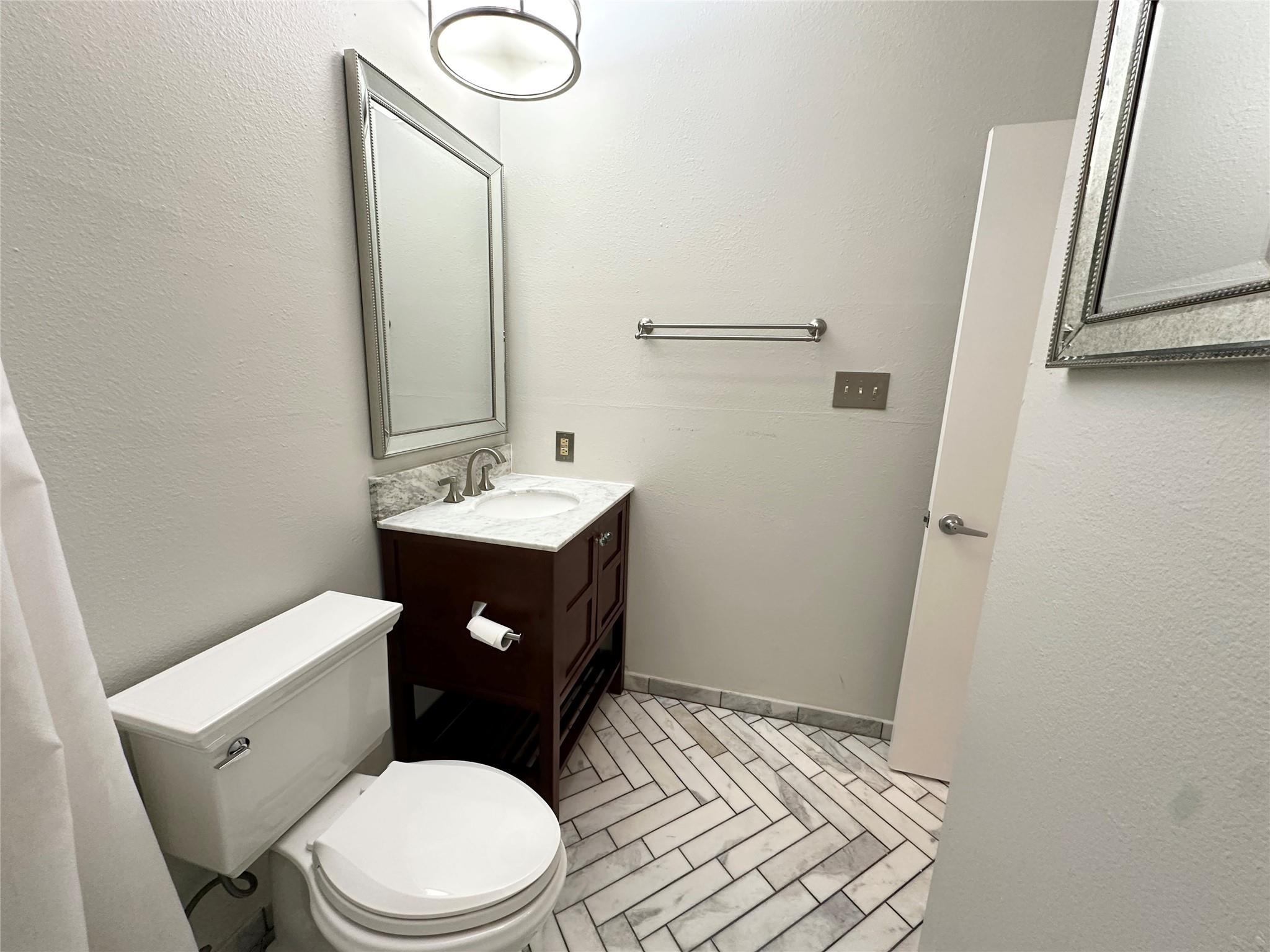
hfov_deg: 102.1
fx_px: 514
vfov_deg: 85.7
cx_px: 635
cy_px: 476
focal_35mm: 14
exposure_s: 1/120
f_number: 2.2
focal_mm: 2.22
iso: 320
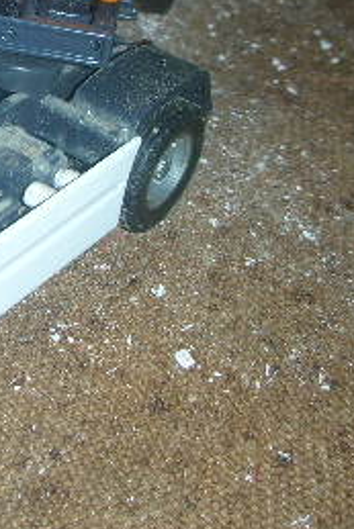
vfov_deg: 22.2
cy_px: 90
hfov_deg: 14.7
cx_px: -80
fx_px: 1326
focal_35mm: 90
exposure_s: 1/60.1
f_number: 3
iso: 50
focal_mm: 5.8
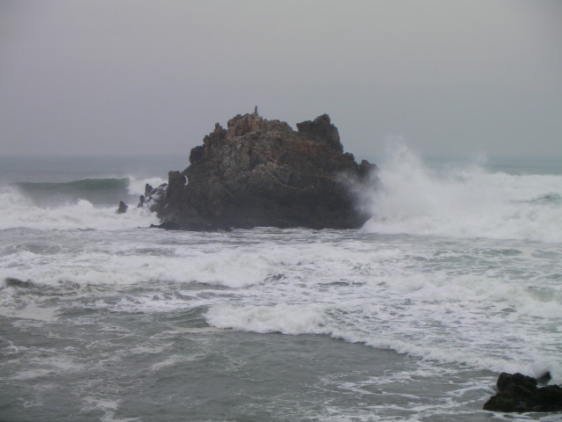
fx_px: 1412
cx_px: 281
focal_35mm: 87
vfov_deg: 17.0
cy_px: 211
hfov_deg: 22.5
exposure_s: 1/308
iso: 50
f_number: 3.8
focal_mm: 14.5
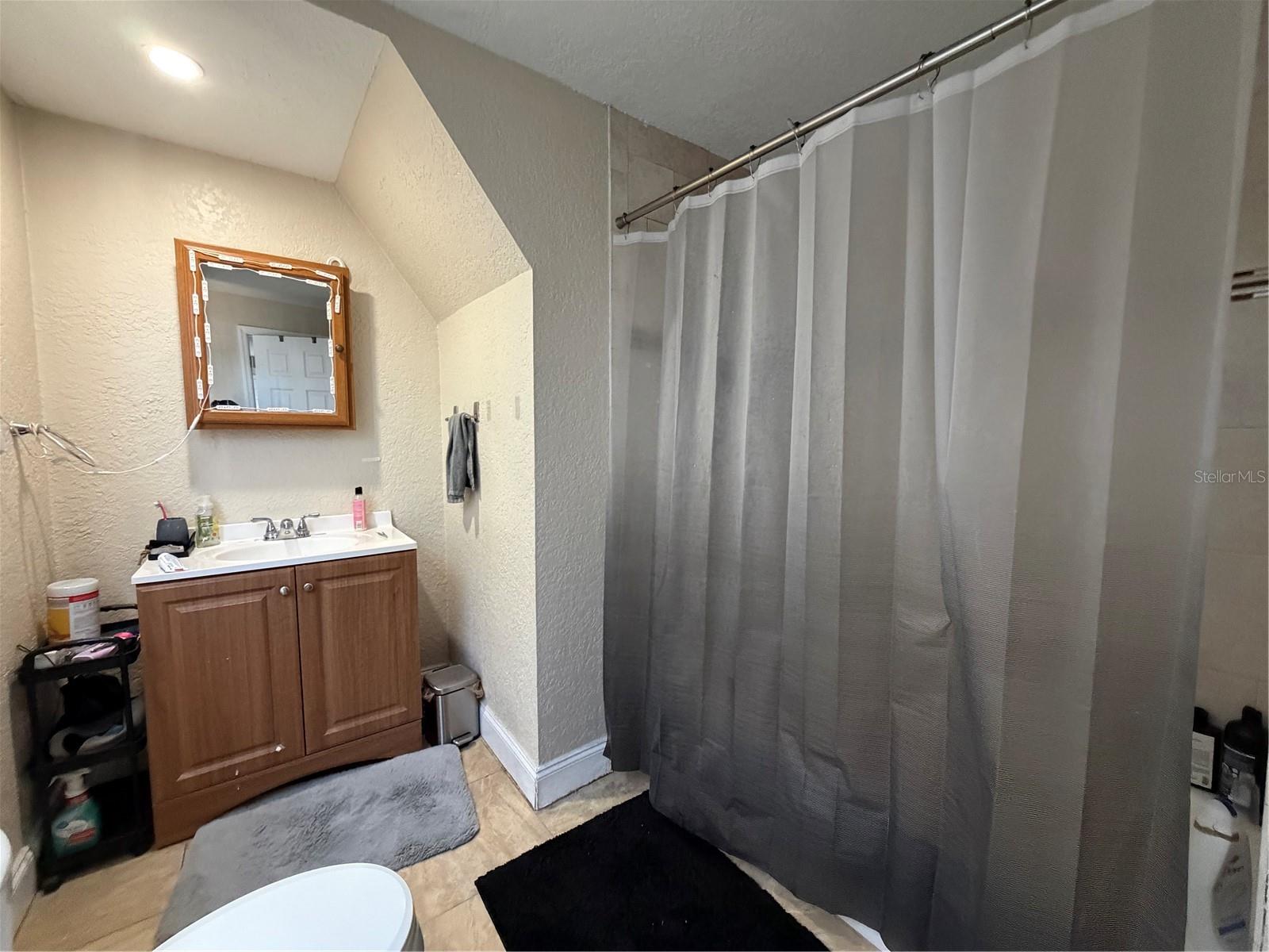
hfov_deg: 102.1
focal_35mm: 14
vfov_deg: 85.7
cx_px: 634
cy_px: 476
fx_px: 513
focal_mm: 2.22
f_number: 2.2
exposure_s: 1/60
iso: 640
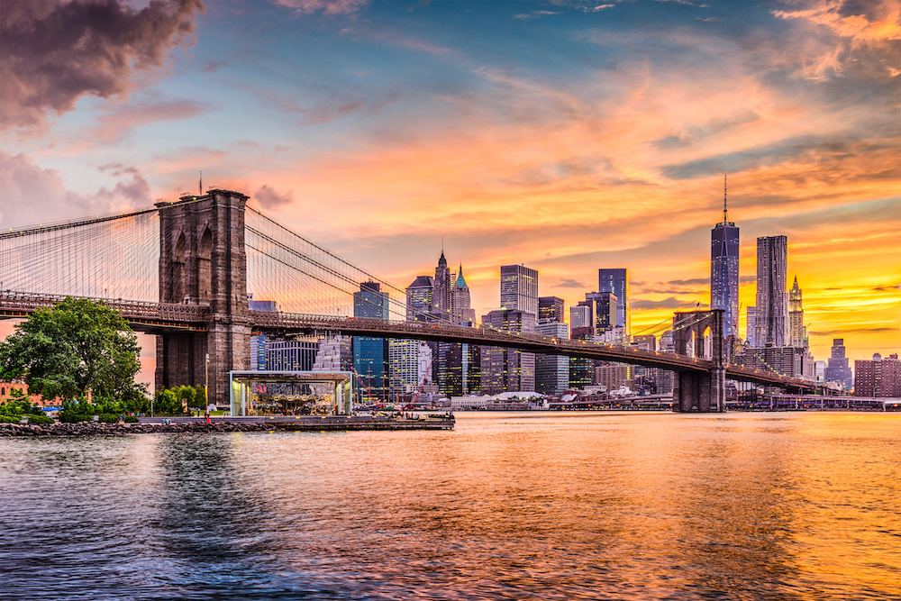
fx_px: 876
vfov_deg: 37.9
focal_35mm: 35
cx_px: 450
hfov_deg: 54.4
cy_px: 300
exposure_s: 3
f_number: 11
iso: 100
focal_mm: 35
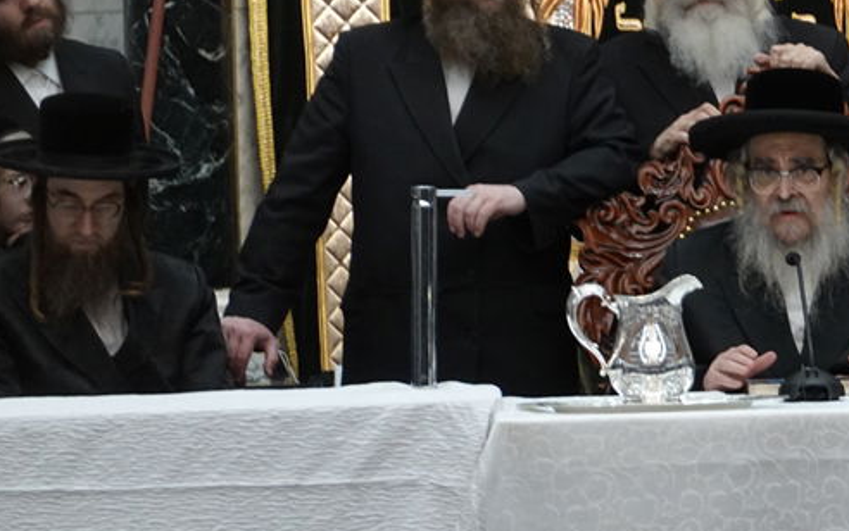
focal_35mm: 420
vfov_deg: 3.1
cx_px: 847
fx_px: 9722
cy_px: 28
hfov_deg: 5.0
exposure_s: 1/160
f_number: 4.5
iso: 800
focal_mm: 71.52
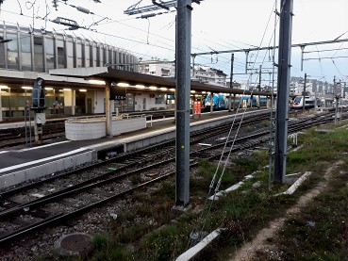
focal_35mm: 27
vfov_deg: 51.4
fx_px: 272
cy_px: 130
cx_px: 174
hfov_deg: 65.3
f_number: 1.7
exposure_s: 1/33
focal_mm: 3.71
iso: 200
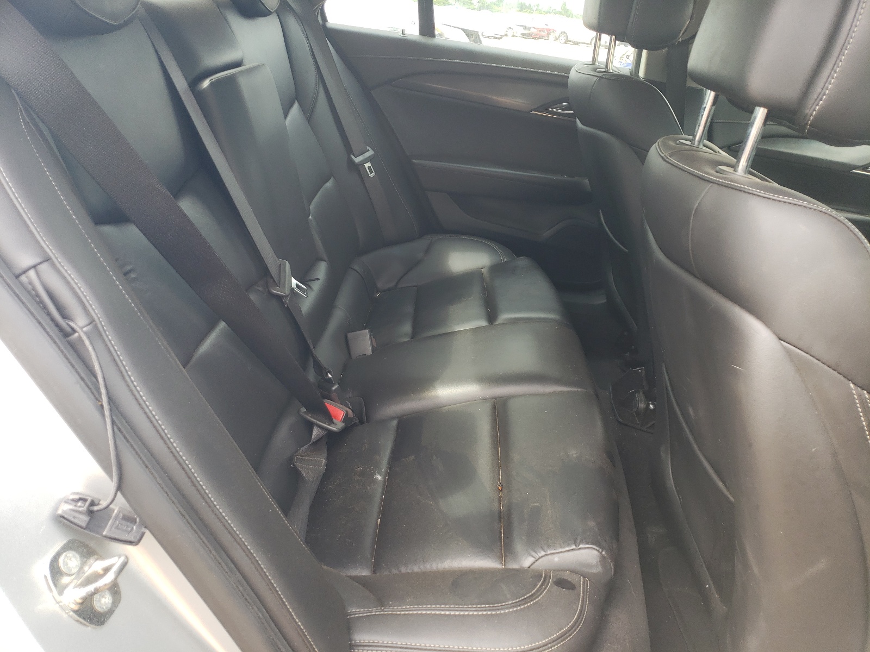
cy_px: 326
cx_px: 435
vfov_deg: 53.1
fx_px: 653
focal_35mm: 26
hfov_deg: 67.3
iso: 50
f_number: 1.5
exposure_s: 1/169
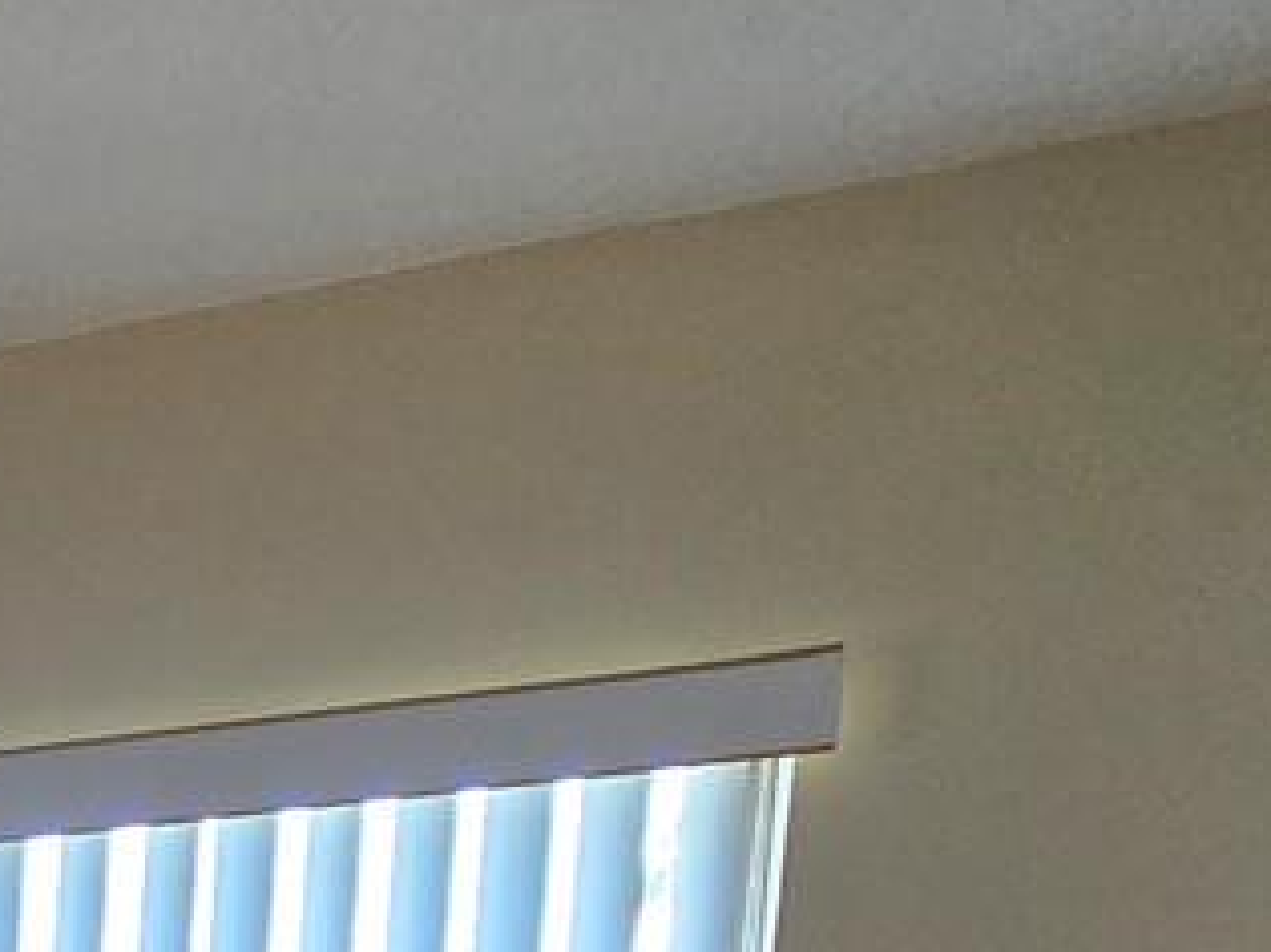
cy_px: 1791
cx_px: -1352
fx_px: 2422
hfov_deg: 18.1
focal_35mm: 66
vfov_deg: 17.4
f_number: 2.2
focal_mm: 2.2
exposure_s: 1/60
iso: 160
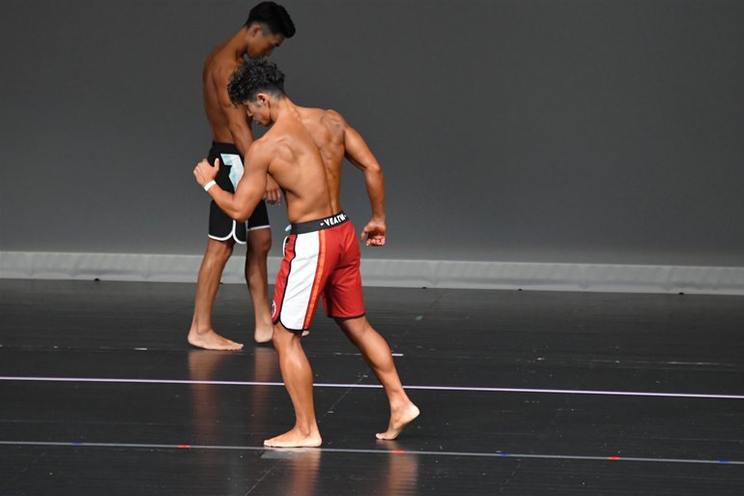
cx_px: 373
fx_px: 7169
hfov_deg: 5.9
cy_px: 248
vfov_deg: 4.0
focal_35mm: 347
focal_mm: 230
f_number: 5.6
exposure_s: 1/400
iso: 4000
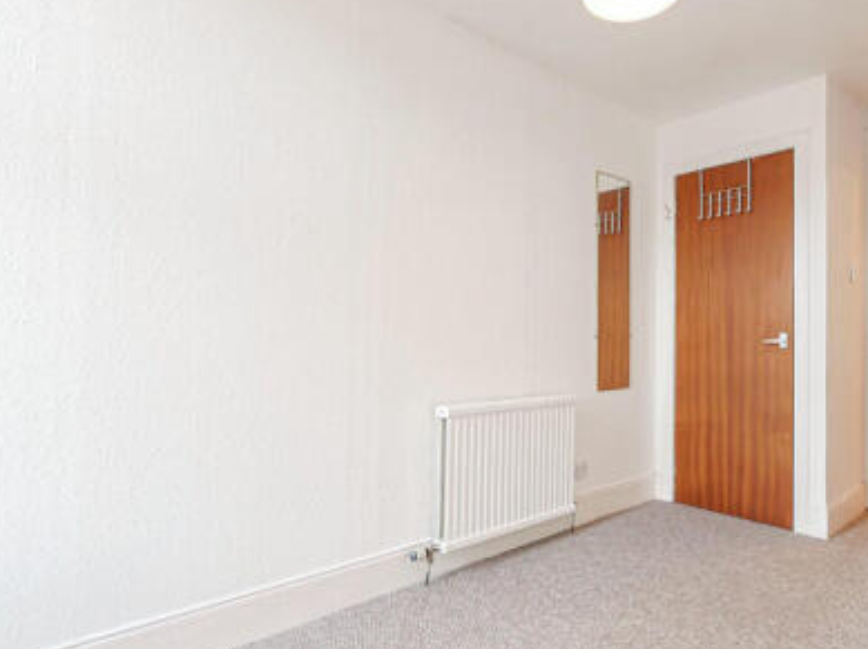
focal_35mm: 21
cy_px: 347
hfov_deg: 78.3
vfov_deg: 63.3
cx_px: 512
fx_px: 526
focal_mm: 7
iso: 800
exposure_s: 1/60
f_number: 4
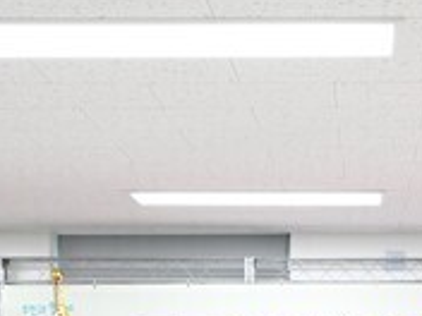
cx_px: 350
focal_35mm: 84
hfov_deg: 23.0
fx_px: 1020
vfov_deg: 16.2
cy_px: 464
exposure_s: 1/160
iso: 3200
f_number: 5.6
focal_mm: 25.5
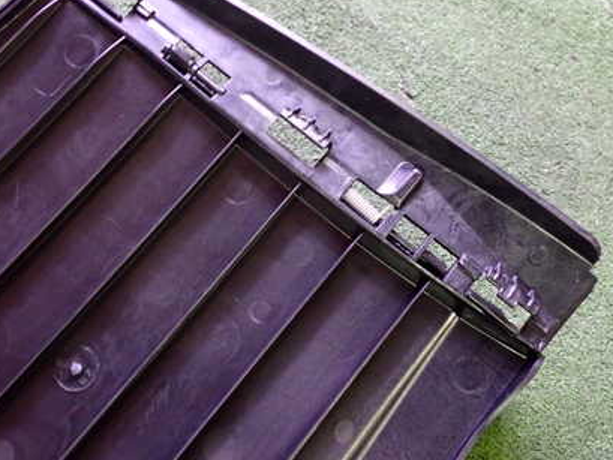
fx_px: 779
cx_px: 298
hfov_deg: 42.9
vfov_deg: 32.8
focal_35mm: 44
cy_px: 186
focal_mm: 5.4
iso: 800
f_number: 2.3
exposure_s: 1/30
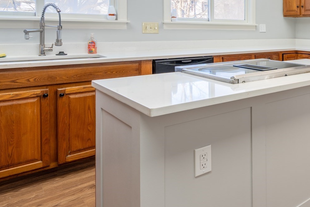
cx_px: 312
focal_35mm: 33
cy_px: 41
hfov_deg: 47.3
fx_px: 284
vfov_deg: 38.4
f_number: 8
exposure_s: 1/80
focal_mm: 16
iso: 100
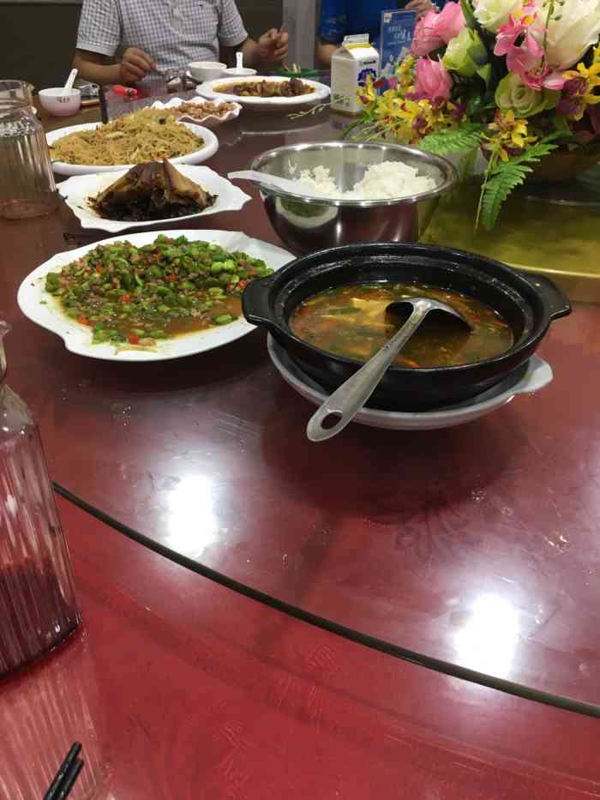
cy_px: 400
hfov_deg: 48.2
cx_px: 300
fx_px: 670
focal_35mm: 29
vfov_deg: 61.7
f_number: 2.2
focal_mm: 4.15
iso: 100
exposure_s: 1/33
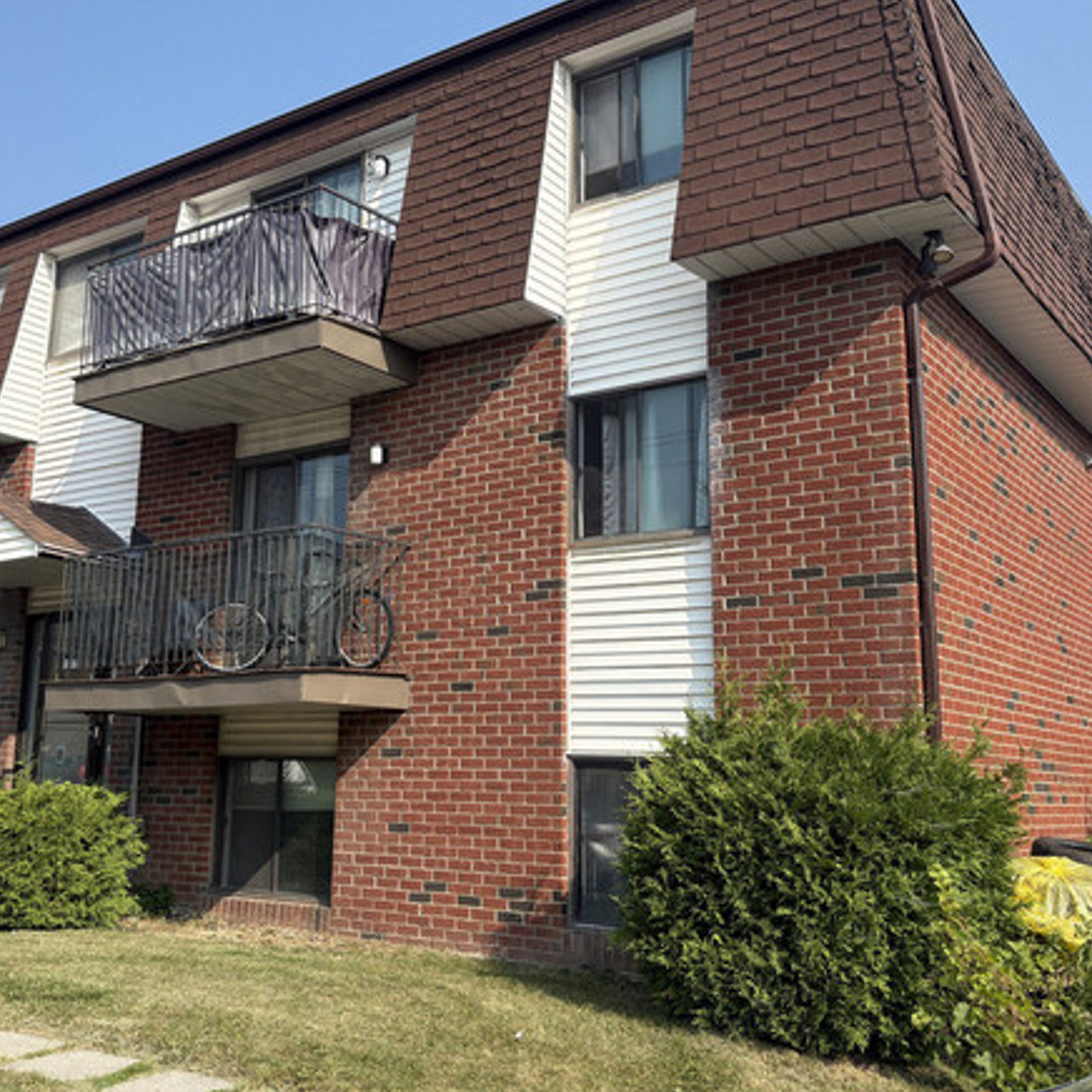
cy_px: 498
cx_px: 470
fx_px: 1285
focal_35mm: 36
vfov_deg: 46.0
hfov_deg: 45.9
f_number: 1.6
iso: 50
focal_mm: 5.96
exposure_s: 1/2075
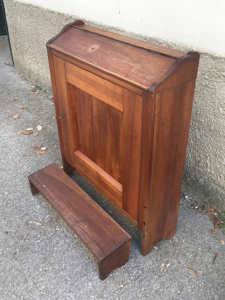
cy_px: 150
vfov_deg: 61.7
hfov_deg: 48.2
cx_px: 112
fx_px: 251
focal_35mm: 29
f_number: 2.2
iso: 25
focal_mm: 4.15
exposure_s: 1/135
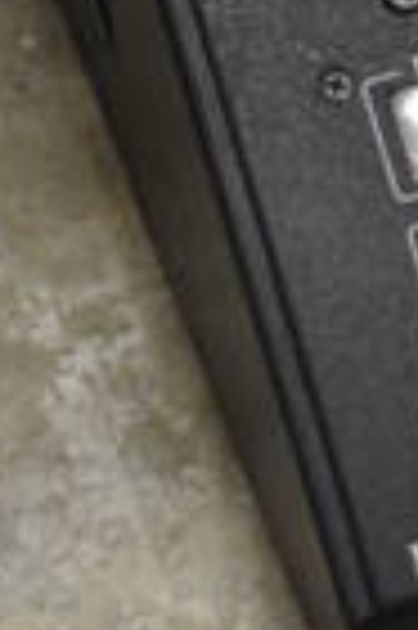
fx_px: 3933
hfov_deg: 6.0
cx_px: 769
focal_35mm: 225
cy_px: -461
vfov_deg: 8.8
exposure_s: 1/125
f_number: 3.8
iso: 1400
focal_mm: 23
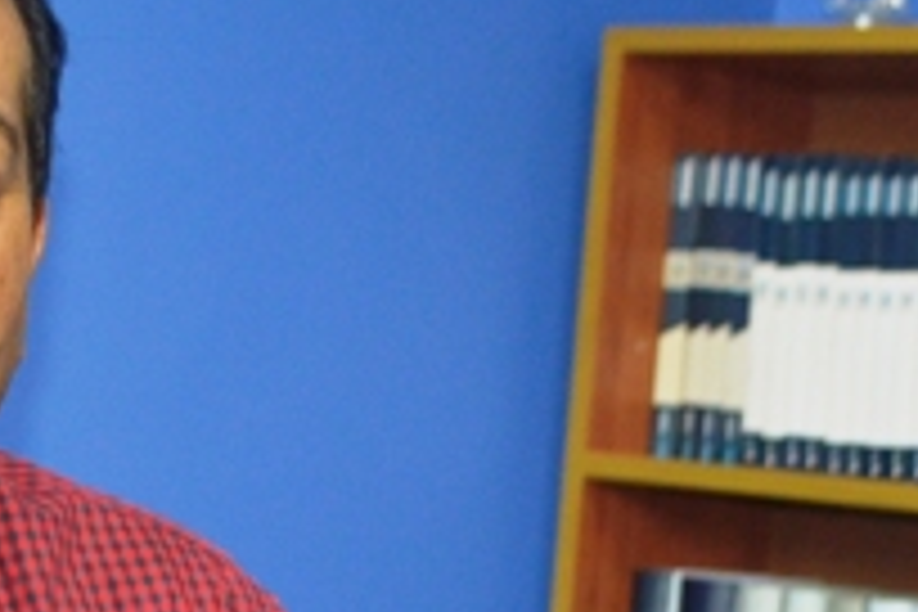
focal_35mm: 132
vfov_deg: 10.4
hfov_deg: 15.4
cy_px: 508
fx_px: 3366
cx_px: 171
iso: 1400
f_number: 4.5
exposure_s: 1/60
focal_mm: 28
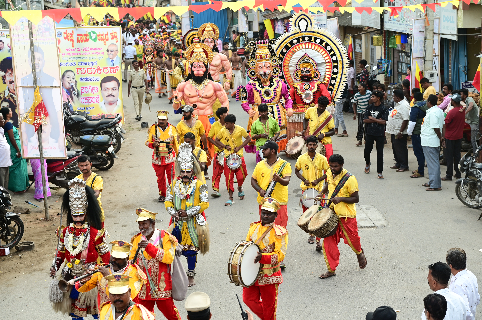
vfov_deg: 20.6
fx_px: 883
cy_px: 160
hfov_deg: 30.5
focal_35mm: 66
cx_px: 241
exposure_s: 1/125
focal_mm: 66
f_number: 5.6
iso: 250
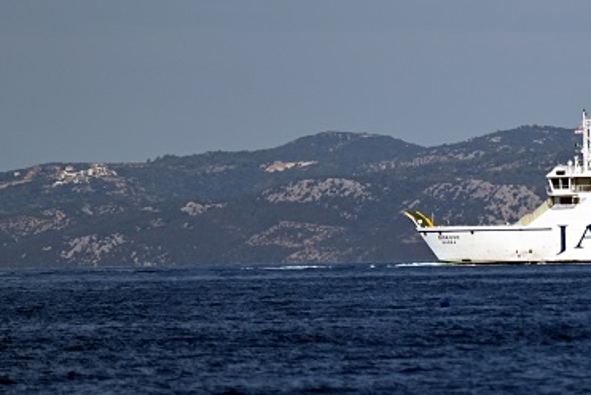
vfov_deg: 1.5
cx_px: 773
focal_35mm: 910
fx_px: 14950
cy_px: -106
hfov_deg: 2.3
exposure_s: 1/1000
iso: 100
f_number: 6.3
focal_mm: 260
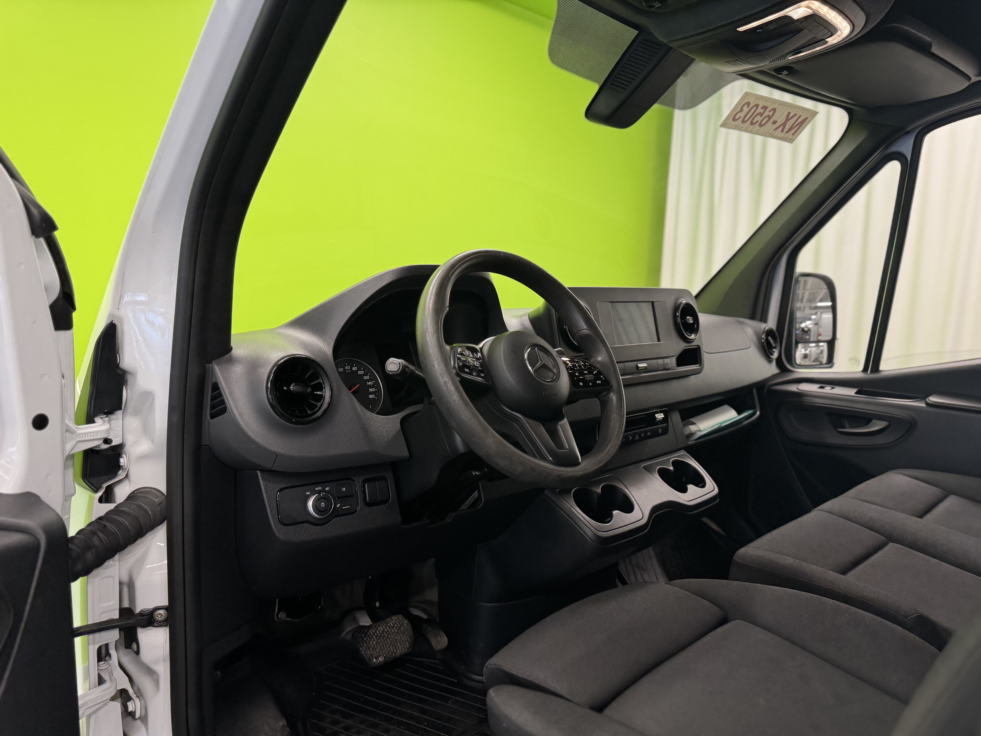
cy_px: 368
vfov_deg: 56.8
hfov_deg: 71.6
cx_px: 490
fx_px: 680
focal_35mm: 24
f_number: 1.78
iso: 200
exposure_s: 1/100
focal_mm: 6.76
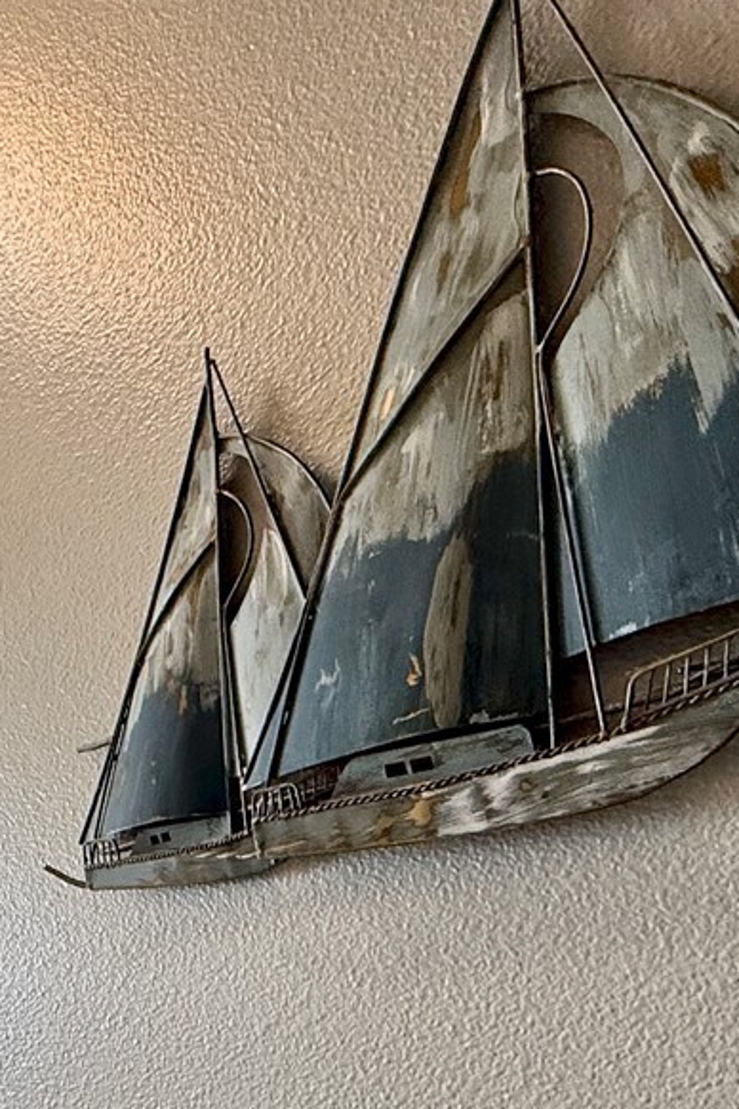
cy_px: 955
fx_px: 1232
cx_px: 124
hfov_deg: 32.3
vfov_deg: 44.9
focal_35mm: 40
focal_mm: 2.22
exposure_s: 1/120
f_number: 2.2
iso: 250
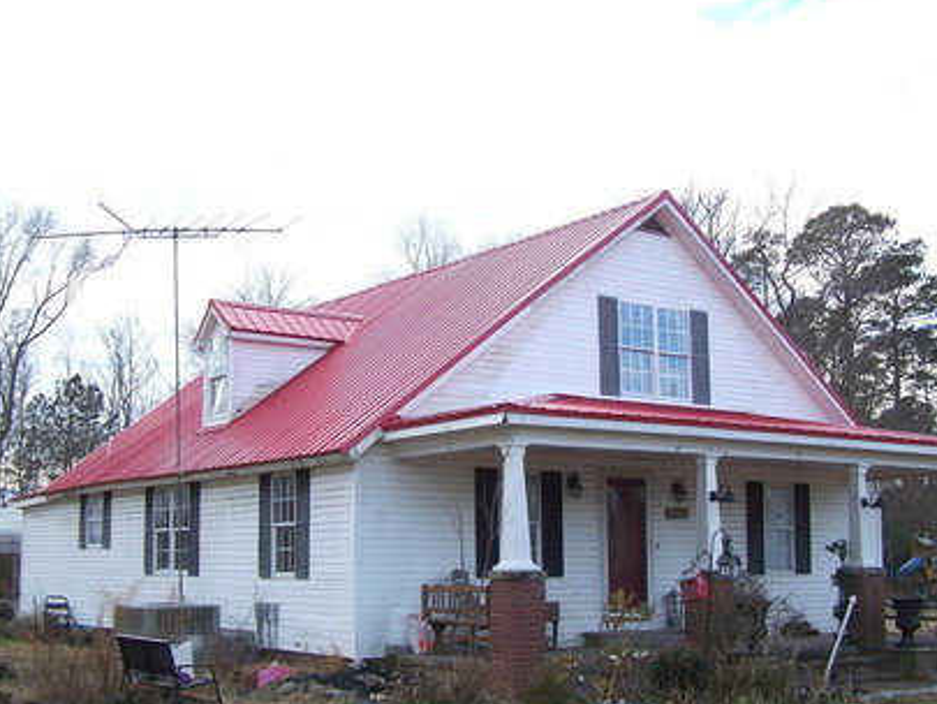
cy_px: 428
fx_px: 1300
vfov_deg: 30.2
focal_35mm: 48
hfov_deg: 39.6
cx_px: 474
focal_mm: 6.3
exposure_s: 1/400
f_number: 2.8
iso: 64
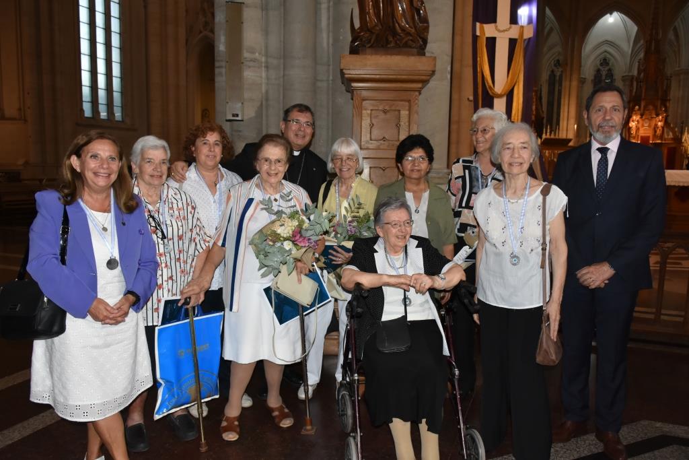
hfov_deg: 67.4
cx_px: 344
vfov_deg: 47.9
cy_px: 230
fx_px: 517
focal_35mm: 27
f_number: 5.6
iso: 1250
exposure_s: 1/60
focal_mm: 18
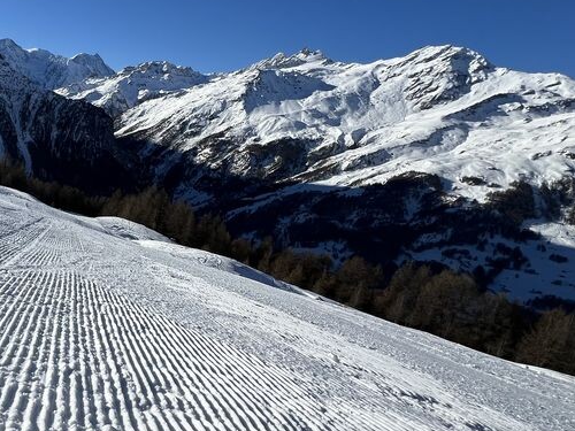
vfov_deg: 53.0
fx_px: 432
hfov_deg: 57.8
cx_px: 59
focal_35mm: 26
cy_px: 194
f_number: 1.8
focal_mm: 1.57
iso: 32
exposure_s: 1/3311
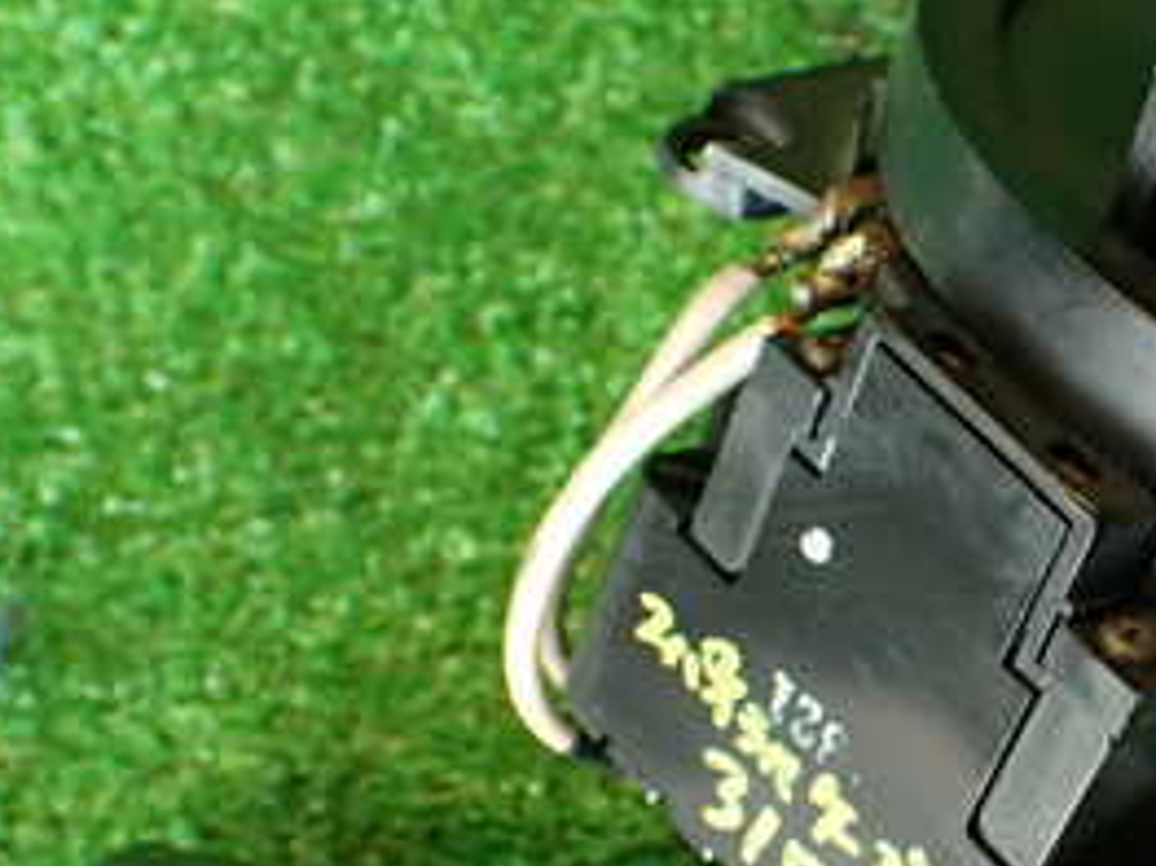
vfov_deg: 20.0
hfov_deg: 25.8
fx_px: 2437
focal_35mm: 73
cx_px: 1046
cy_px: 668
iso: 200
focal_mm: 5.79
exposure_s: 1/30
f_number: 2.4
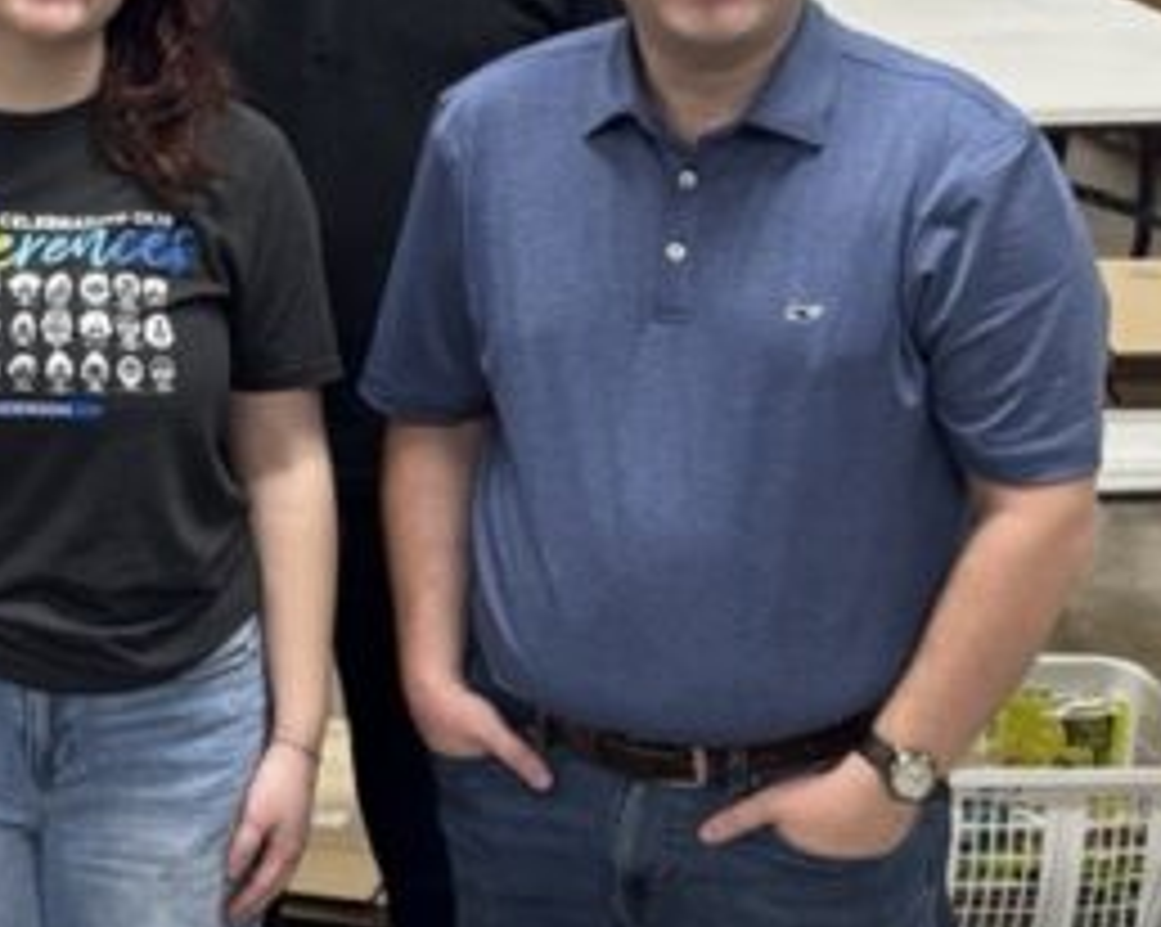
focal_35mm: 93
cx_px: -562
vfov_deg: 16.4
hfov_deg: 18.4
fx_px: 3193
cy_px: 248
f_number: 1.78
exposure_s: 1/60
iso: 200
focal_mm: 6.76
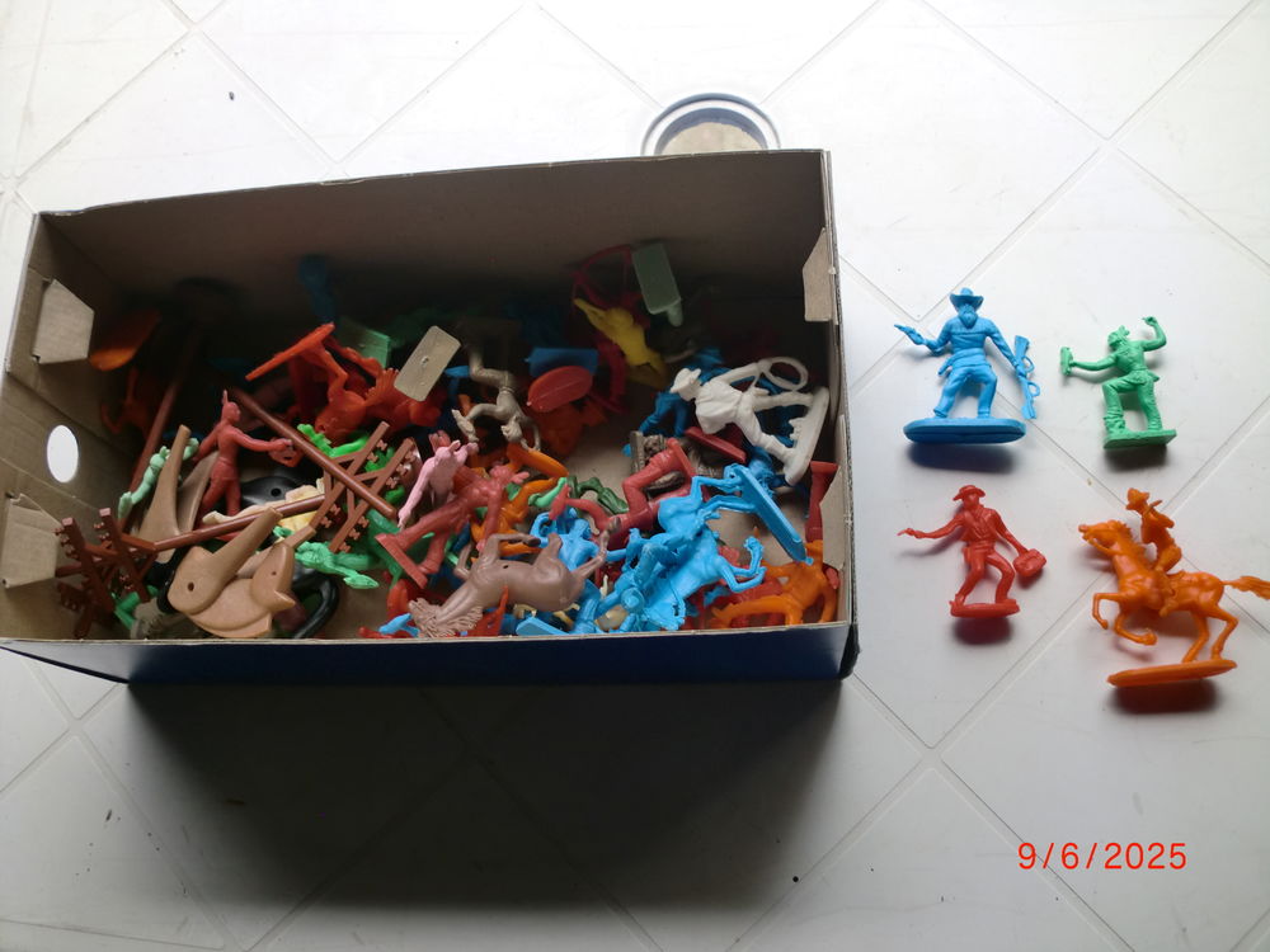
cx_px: 635
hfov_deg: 52.6
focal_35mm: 35
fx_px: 1284
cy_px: 476
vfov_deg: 40.7
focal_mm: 6.3
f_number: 3.1
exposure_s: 1/320
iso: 64
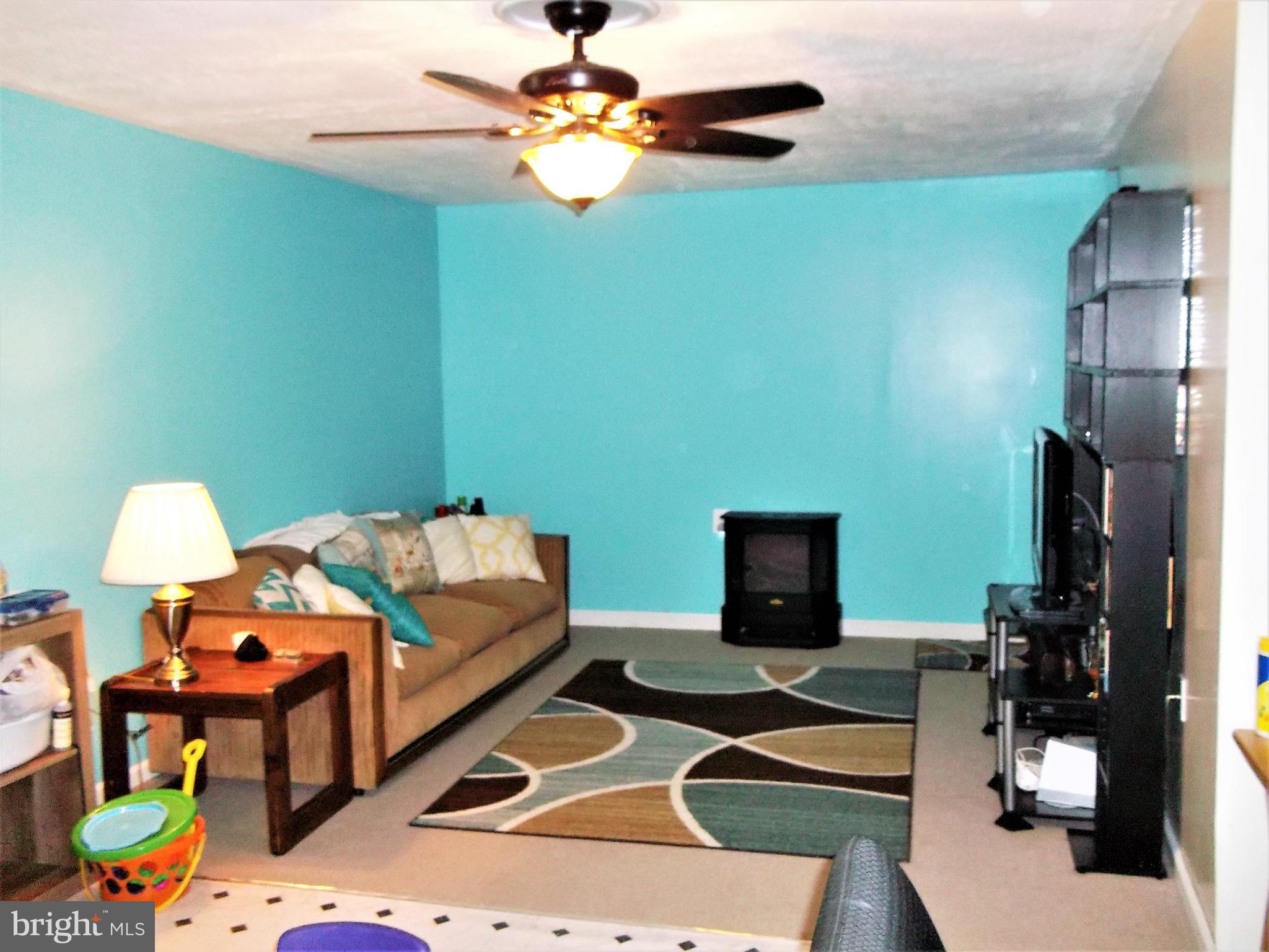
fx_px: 1173
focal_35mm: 32
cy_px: 476
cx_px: 634
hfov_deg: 56.8
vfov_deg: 44.2
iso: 320
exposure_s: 1/30
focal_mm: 5.7
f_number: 2.9
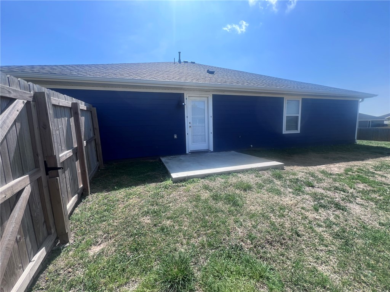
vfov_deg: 89.9
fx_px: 146
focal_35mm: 13
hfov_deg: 106.2
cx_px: 195
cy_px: 146
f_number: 1.8
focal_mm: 1.57
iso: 32
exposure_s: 1/742
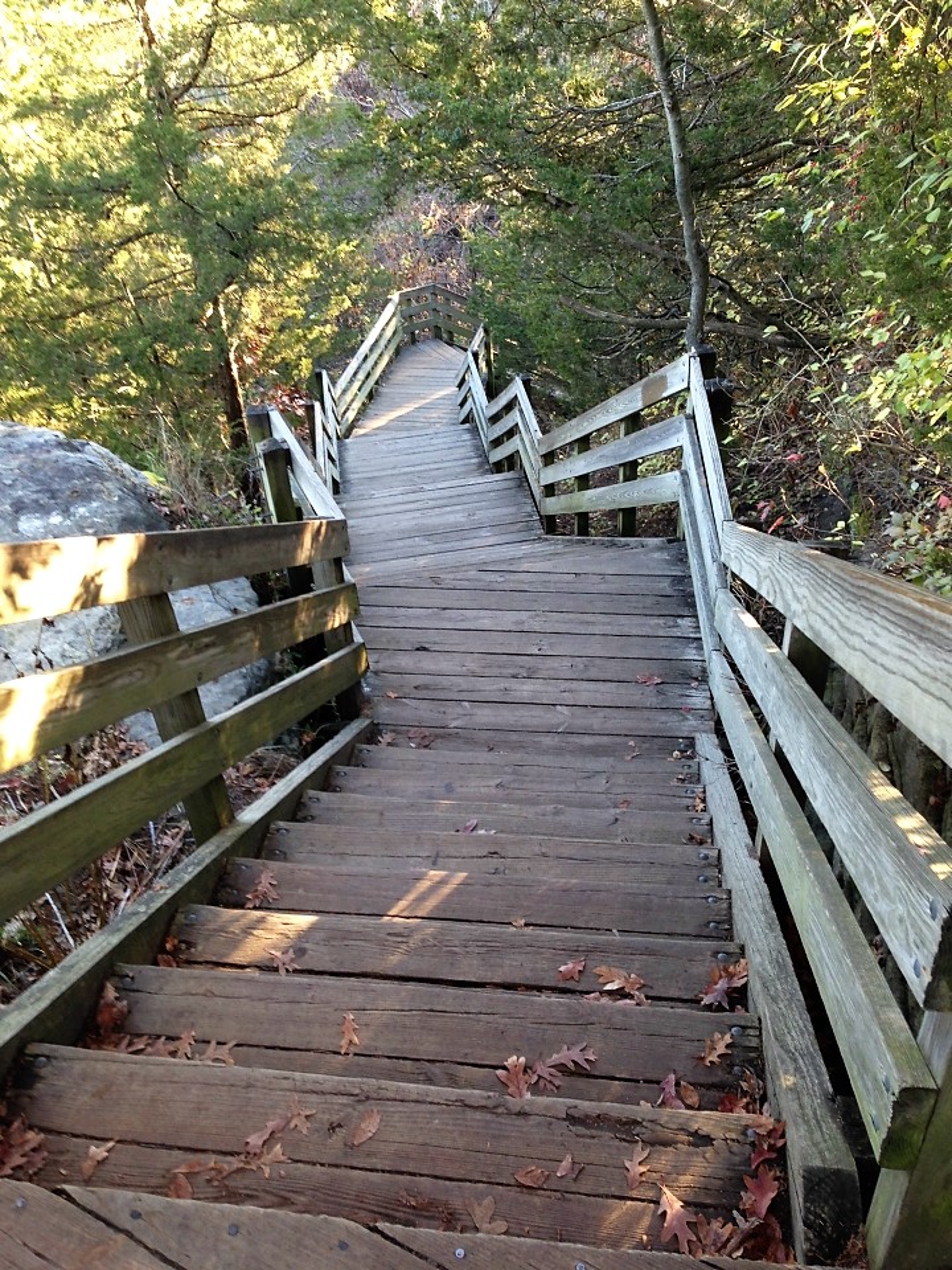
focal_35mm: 33
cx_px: 476
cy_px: 635
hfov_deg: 42.9
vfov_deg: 55.4
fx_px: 1210
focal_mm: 4.12
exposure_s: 1/24
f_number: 2.4
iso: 50
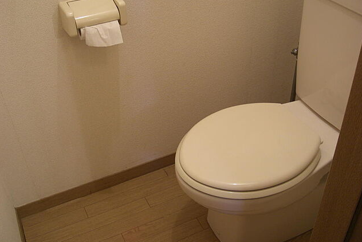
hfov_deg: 48.4
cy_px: 112
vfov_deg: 33.4
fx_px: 402
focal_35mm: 40
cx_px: 182
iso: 200
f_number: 2.8
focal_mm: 7.9
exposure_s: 1/15
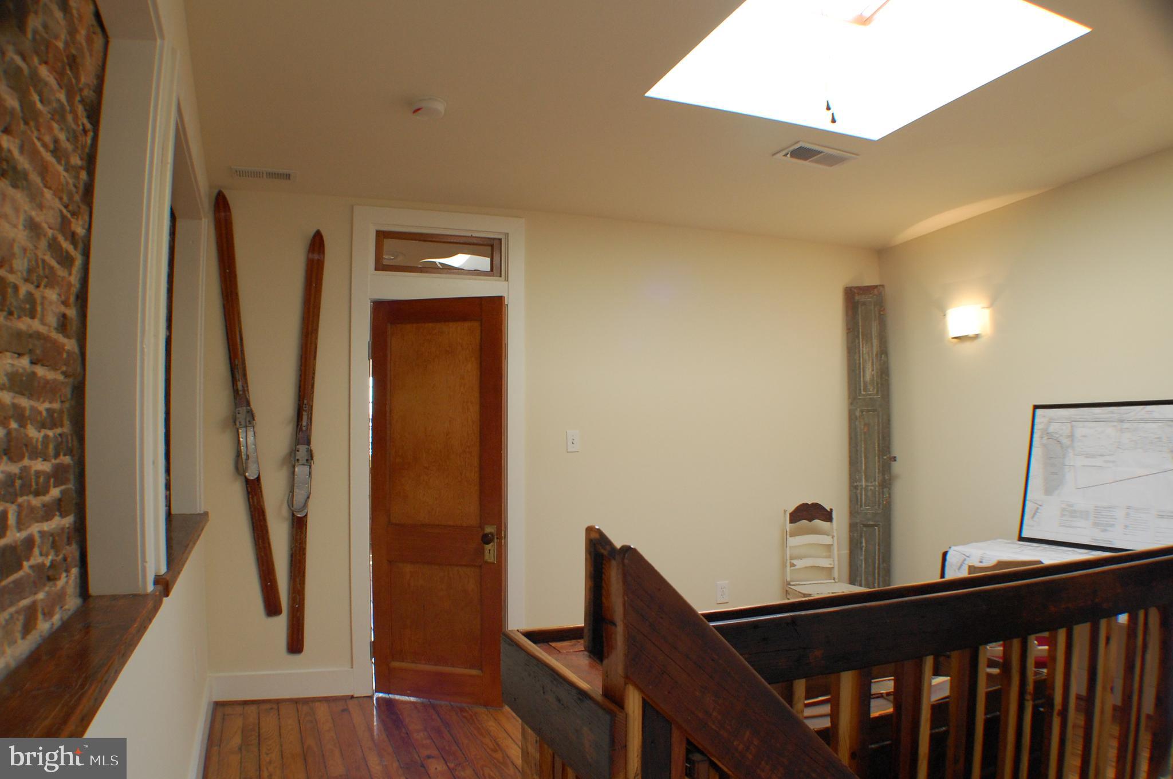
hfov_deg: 62.0
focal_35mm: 30
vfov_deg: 43.5
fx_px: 976
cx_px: 586
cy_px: 390
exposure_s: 1/80
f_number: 6.3
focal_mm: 20
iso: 800
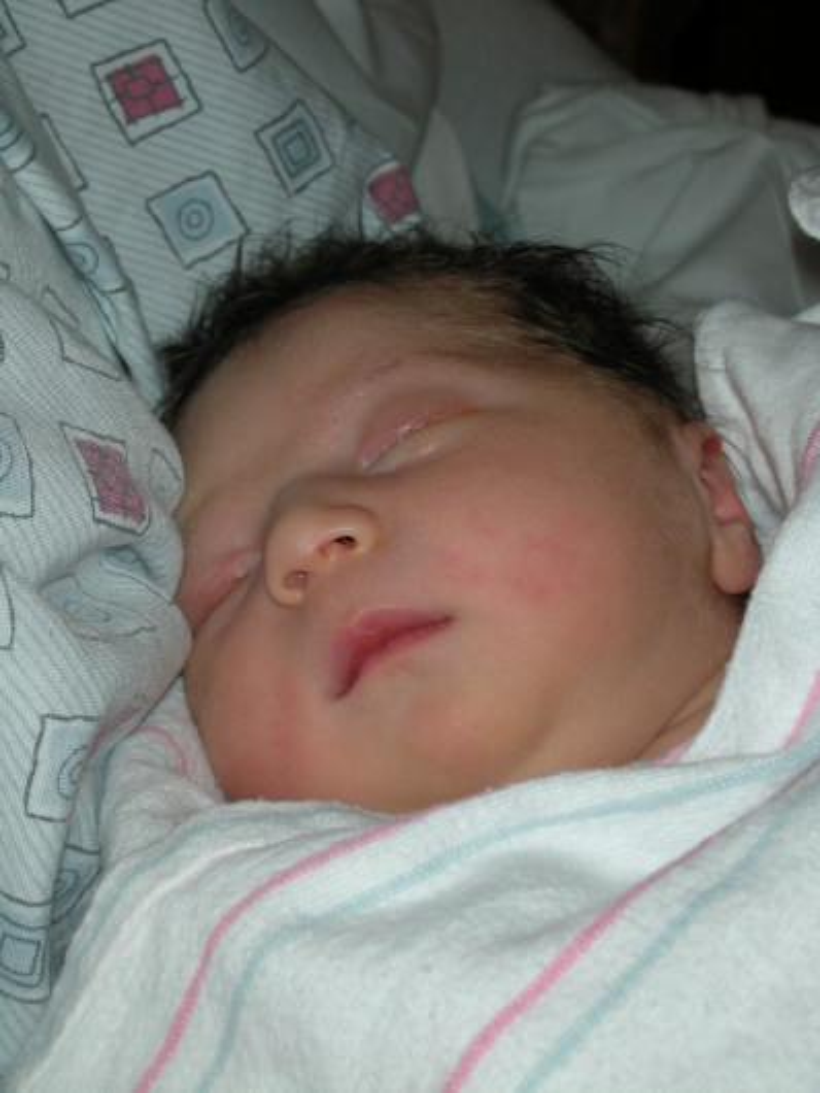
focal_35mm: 86
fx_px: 2714
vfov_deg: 22.7
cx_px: 410
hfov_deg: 17.2
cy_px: 546
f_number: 4.5
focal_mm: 14.3
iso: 50
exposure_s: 1/120
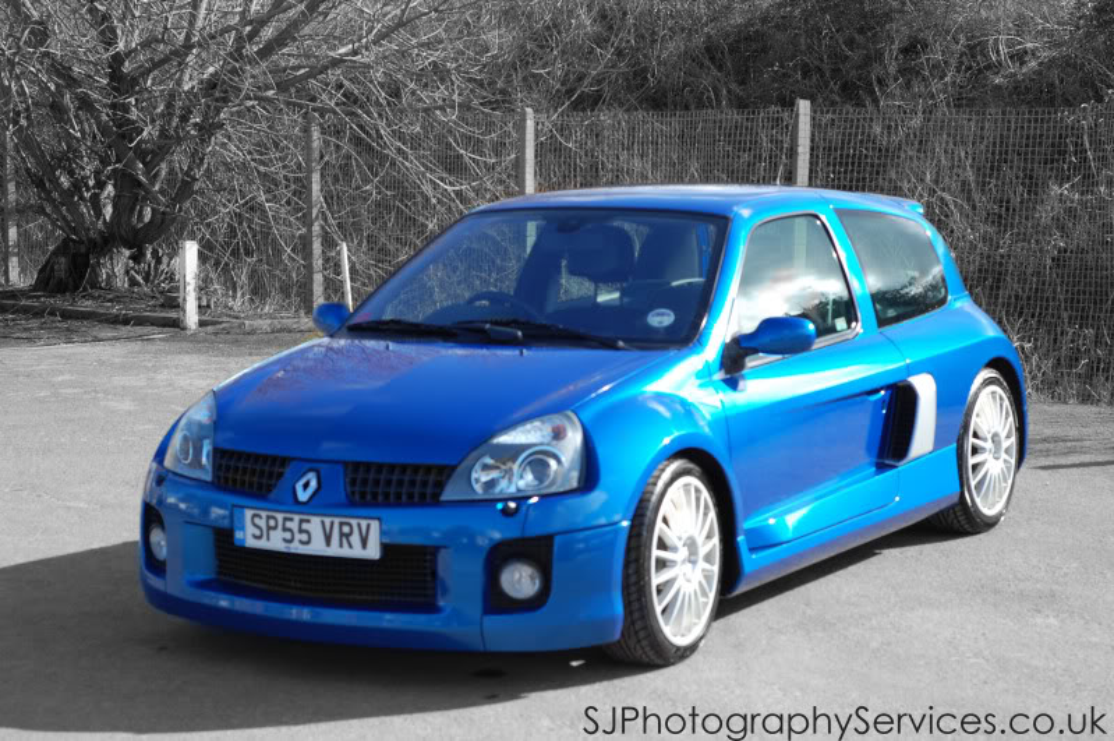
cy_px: 370
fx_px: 2318
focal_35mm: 75
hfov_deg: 27.0
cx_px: 557
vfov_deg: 18.1
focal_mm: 50
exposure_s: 1/250
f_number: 8
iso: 200
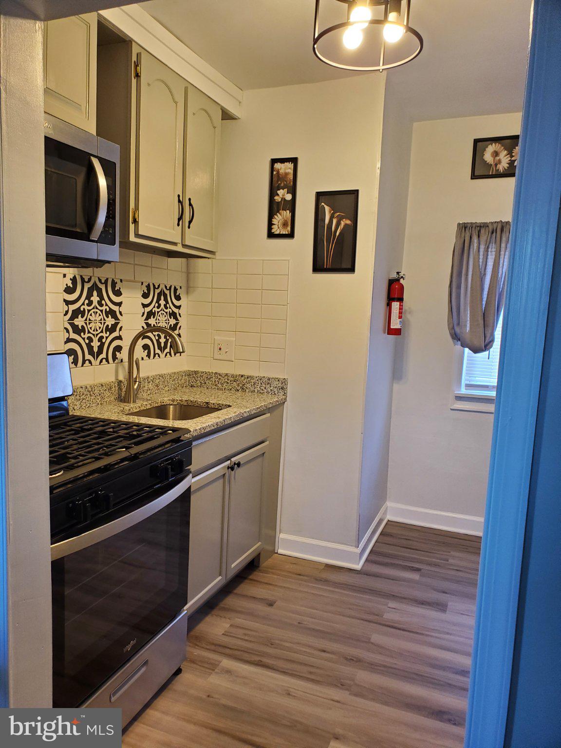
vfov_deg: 67.3
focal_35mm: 26
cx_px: 280
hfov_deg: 53.1
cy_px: 374
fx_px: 562
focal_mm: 4.3
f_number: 2.4
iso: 200
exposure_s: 1/40
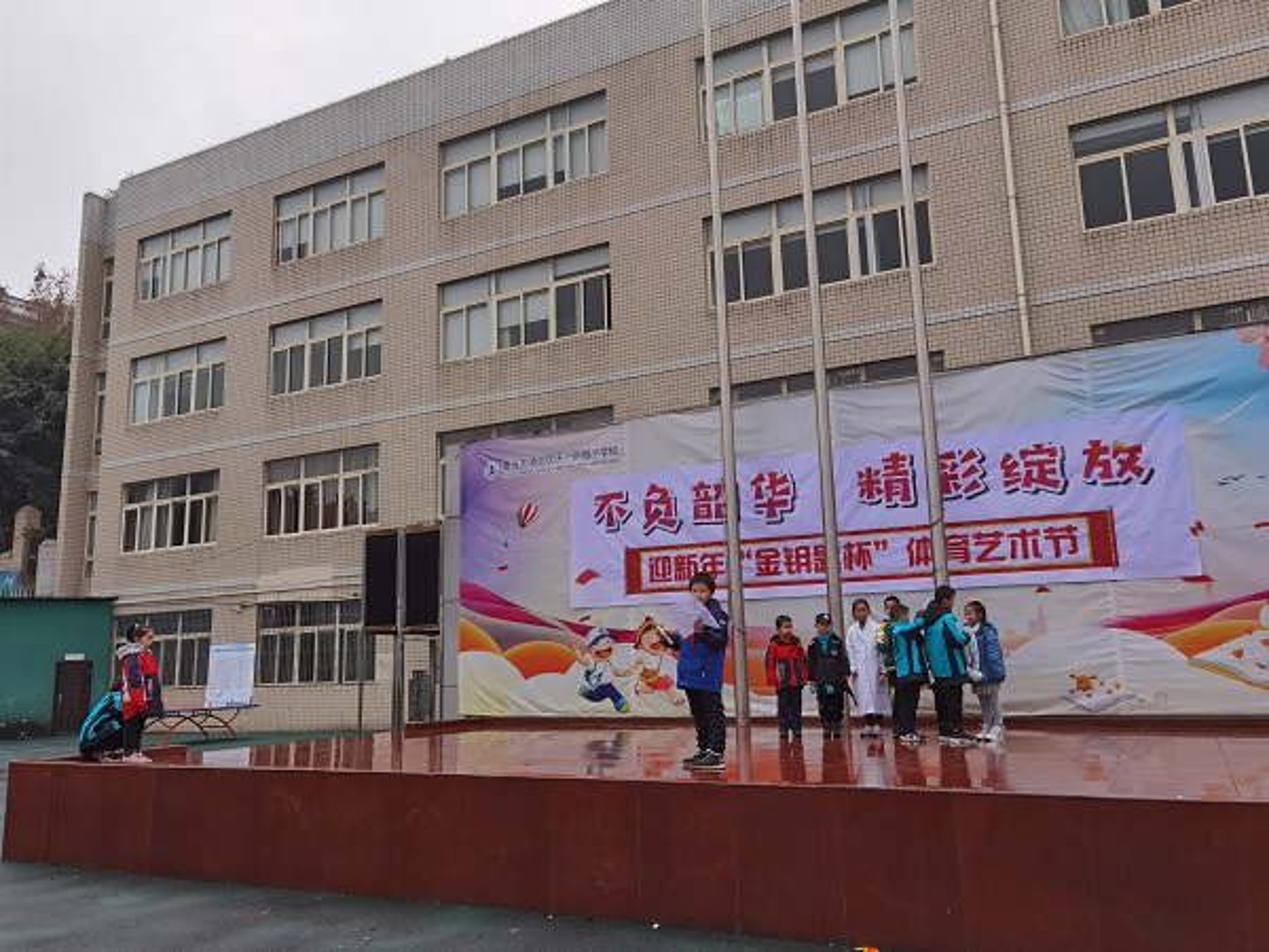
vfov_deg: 51.4
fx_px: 990
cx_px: 634
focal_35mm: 27
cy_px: 476
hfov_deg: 65.3
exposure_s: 1/422
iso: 50
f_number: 1.9
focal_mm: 6.71
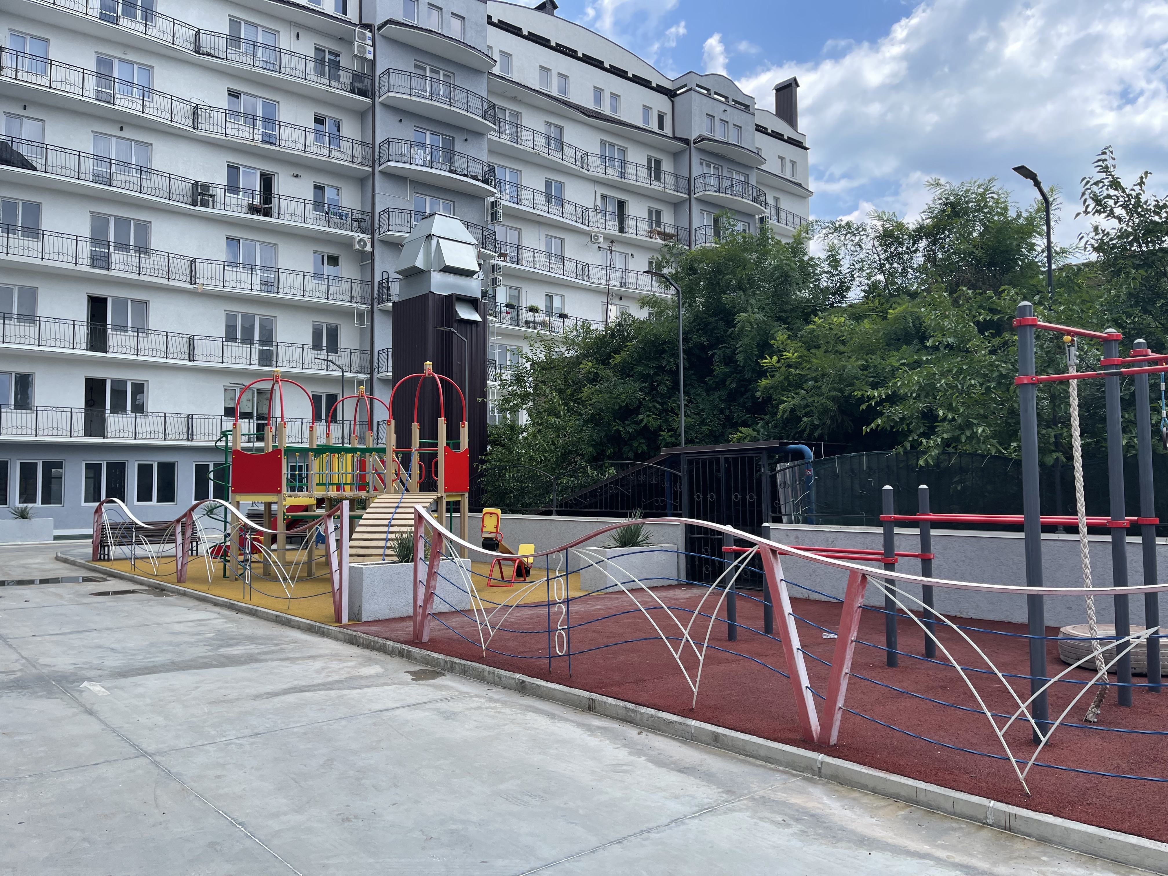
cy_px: 438
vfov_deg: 53.1
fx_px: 877
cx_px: 584
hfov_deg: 67.3
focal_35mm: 26
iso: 32
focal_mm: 5.1
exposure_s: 1/1513
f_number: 1.6
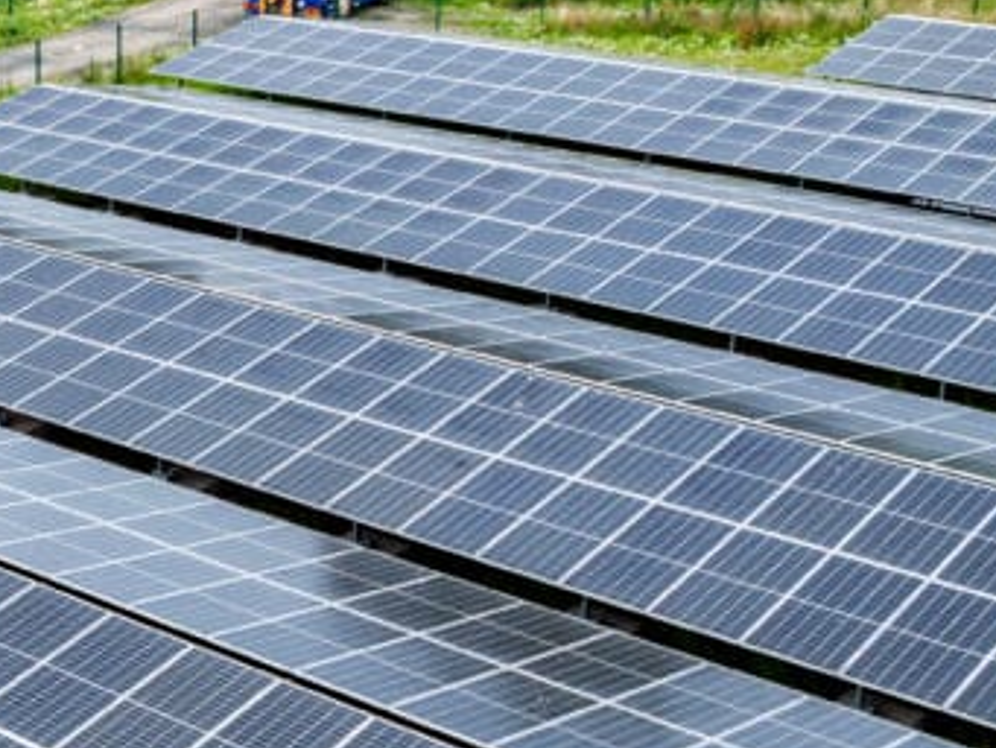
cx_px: -131
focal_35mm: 72
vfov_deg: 20.4
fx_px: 2072
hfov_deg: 24.9
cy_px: 451
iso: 100
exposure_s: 1/100
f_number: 7.1
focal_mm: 12.29
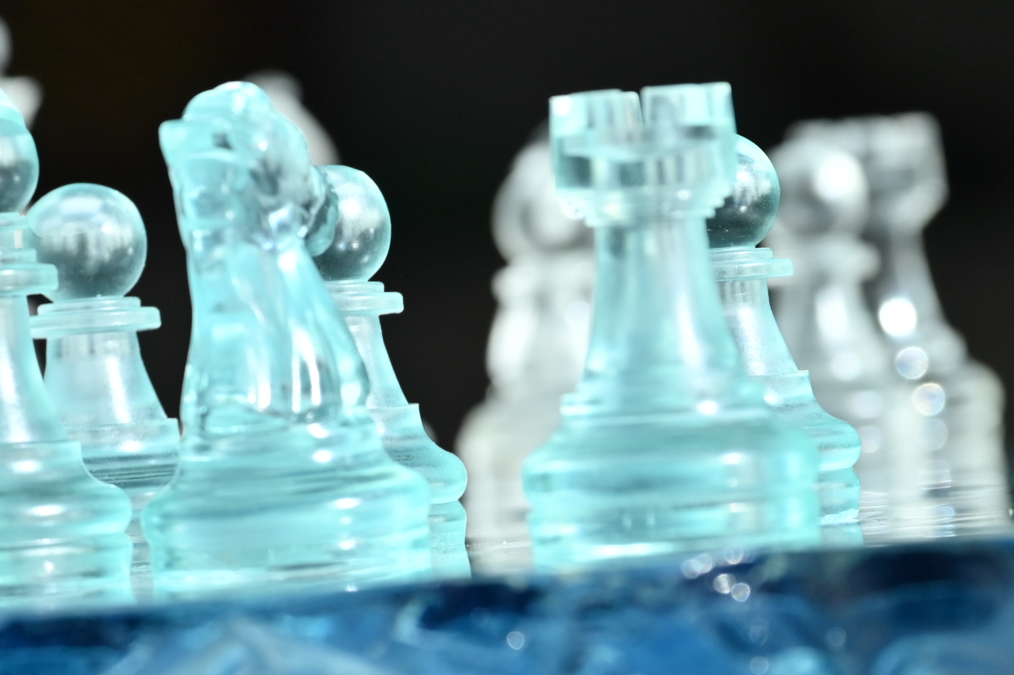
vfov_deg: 5.3
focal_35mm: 257
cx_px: -395
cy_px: 176
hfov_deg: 7.9
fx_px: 7237
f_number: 6.3
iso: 250
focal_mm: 91
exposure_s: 1/500
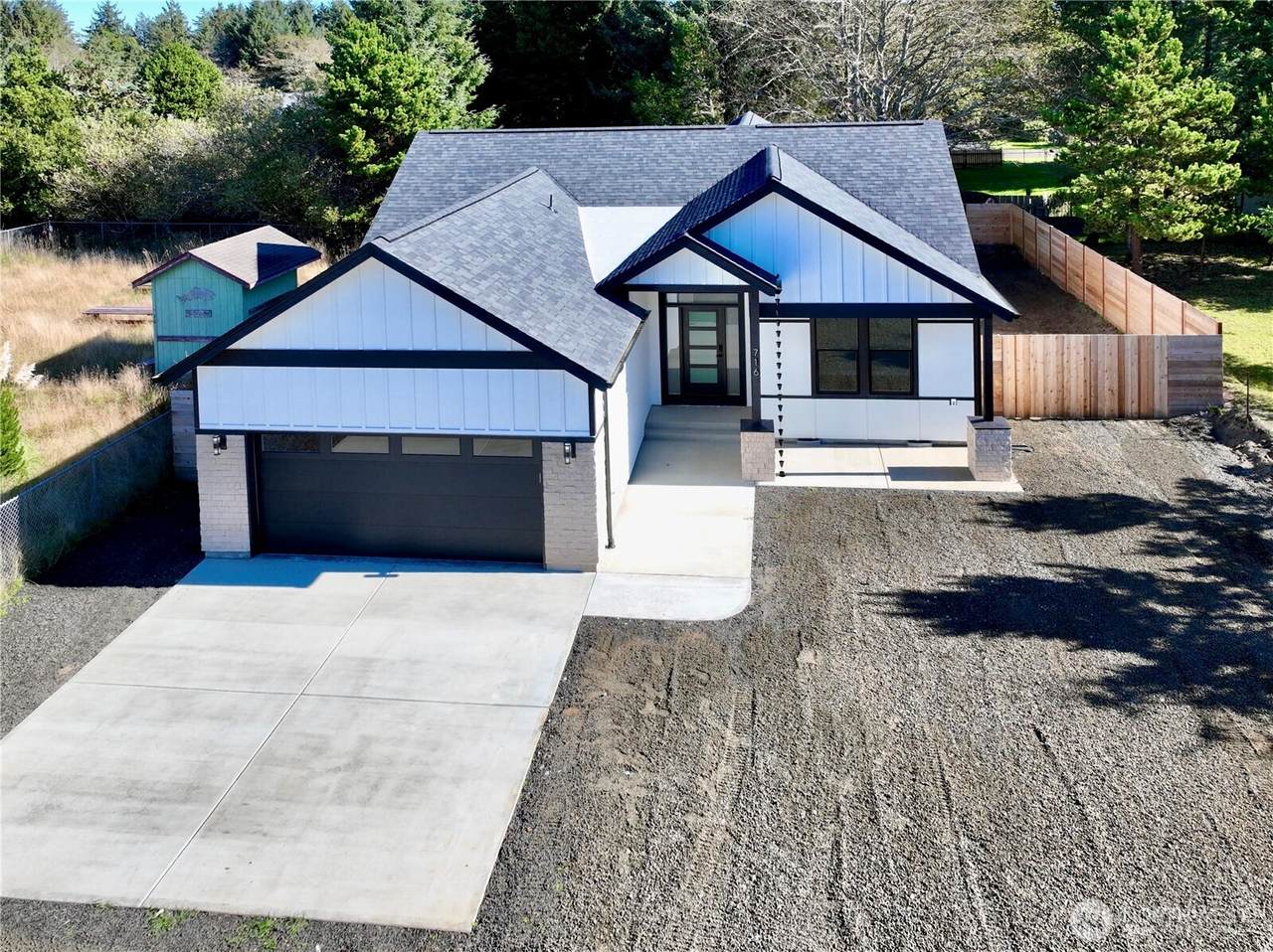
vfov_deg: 56.8
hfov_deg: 71.6
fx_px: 882
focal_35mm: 24
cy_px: 476
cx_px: 636
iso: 160
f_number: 2.8
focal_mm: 12.29
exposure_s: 1/1000
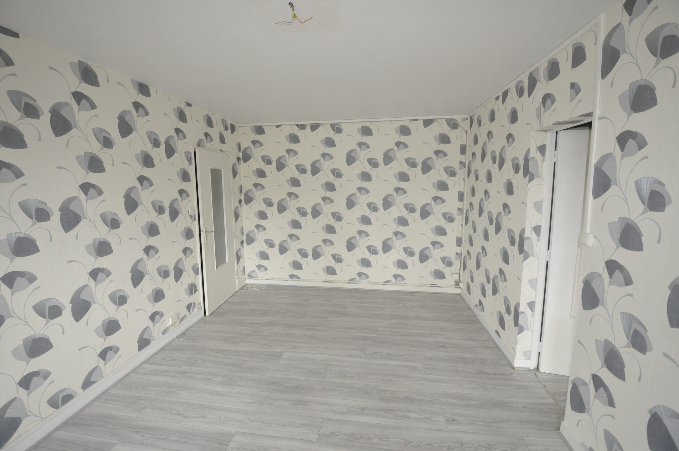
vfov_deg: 77.2
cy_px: 226
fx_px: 283
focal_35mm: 15
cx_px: 340
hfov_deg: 100.5
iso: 800
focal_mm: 10
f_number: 5
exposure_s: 1/80
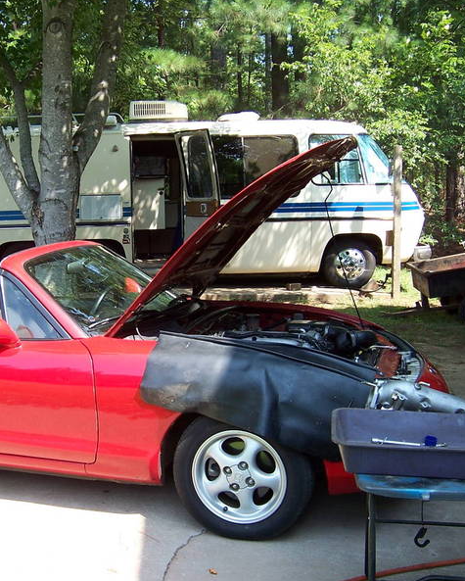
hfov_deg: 33.5
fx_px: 756
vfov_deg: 42.0
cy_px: 292
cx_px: 114
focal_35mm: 44
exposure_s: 1/180
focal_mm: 5.5
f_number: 3.4
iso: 80
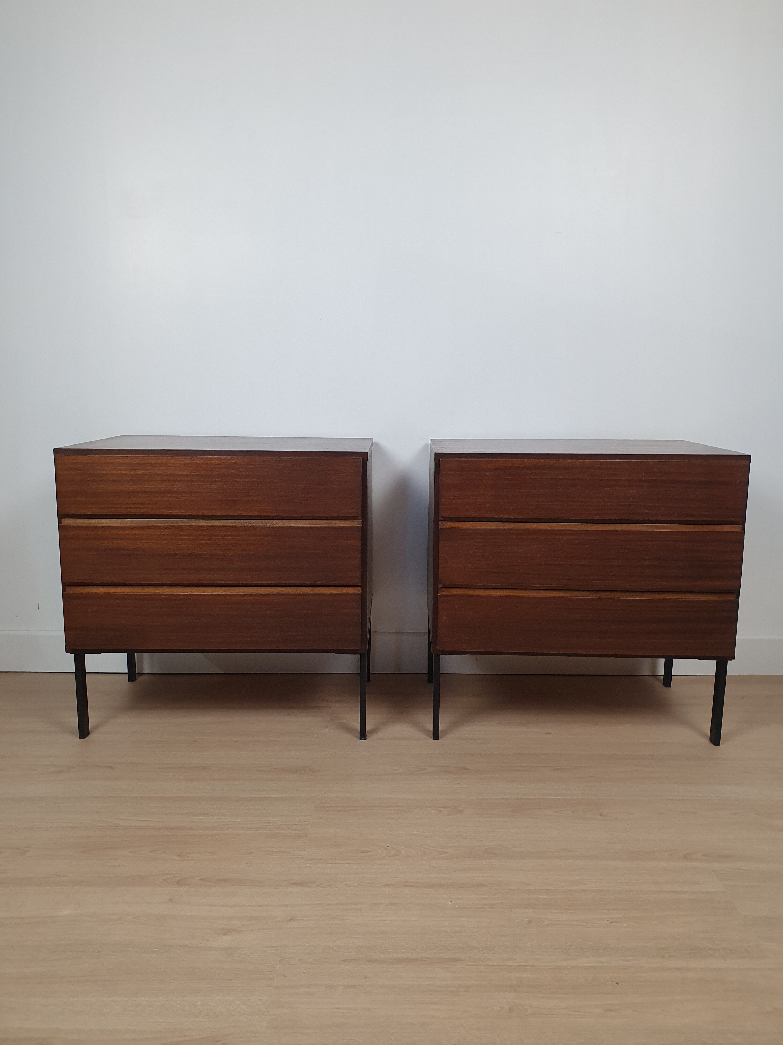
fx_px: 784
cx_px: 392
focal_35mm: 26
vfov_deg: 67.3
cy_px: 522
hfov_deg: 53.1
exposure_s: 1/100
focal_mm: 4.32
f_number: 2.4
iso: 160
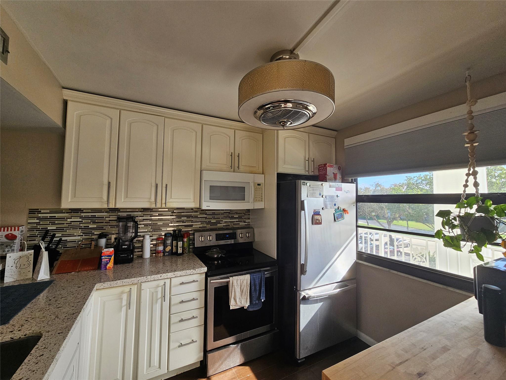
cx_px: 253
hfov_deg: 106.2
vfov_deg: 89.9
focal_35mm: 13
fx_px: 190
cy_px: 190
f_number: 2.2
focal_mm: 2.2
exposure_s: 1/207
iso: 125
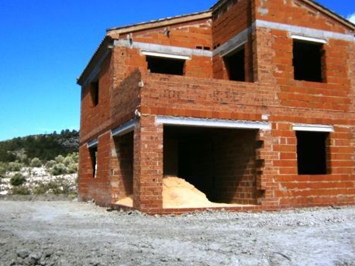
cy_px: 133
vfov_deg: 35.9
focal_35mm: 40
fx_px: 410
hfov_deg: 46.8
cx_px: 192
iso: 80
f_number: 8
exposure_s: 1/500
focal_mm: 4.7
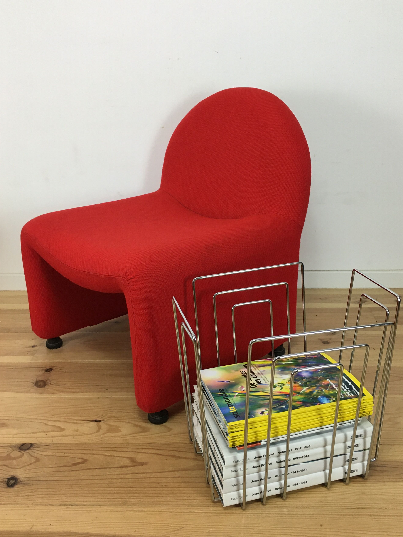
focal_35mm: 33
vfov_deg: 55.3
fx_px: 512
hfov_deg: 42.9
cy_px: 274
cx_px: 209
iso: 50
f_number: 2.2
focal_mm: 4.15
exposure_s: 1/33
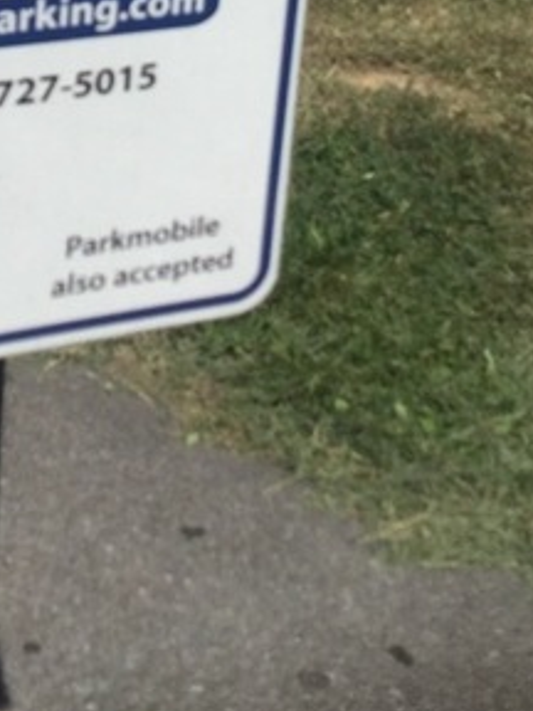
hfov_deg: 16.9
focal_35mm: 86
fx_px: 1766
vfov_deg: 21.1
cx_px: 27
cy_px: -160
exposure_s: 1/3021
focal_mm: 3.3
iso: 25
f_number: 2.4
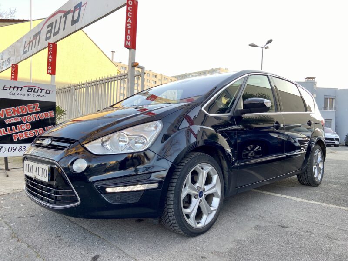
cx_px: 174
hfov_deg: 67.3
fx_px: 261
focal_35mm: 26
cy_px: 130
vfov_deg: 53.1
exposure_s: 1/121
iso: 80
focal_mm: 4.25
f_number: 1.8
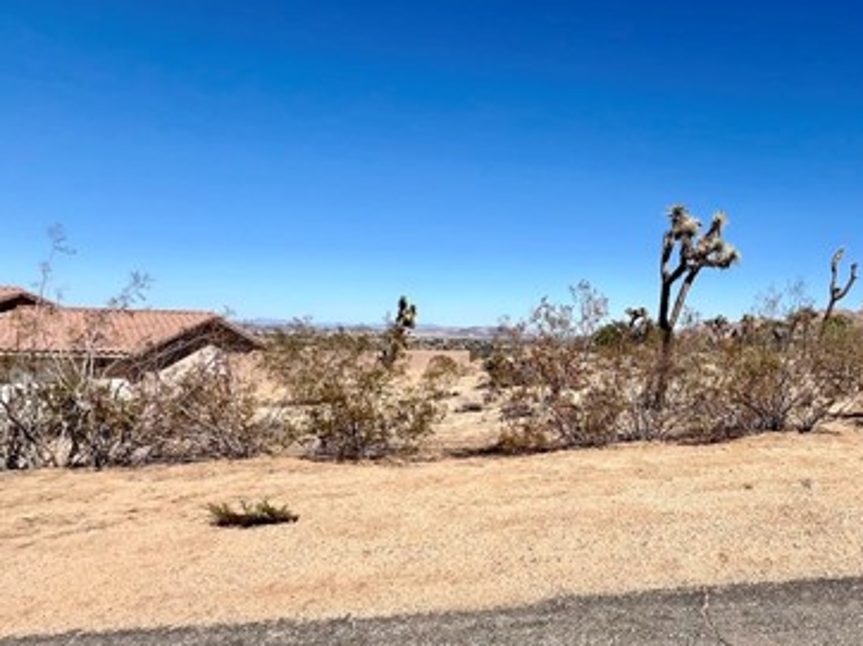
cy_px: 336
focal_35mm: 23
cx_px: 665
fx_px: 573
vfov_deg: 58.8
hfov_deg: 68.3
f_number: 1.8
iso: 32
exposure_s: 1/2950
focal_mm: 1.57
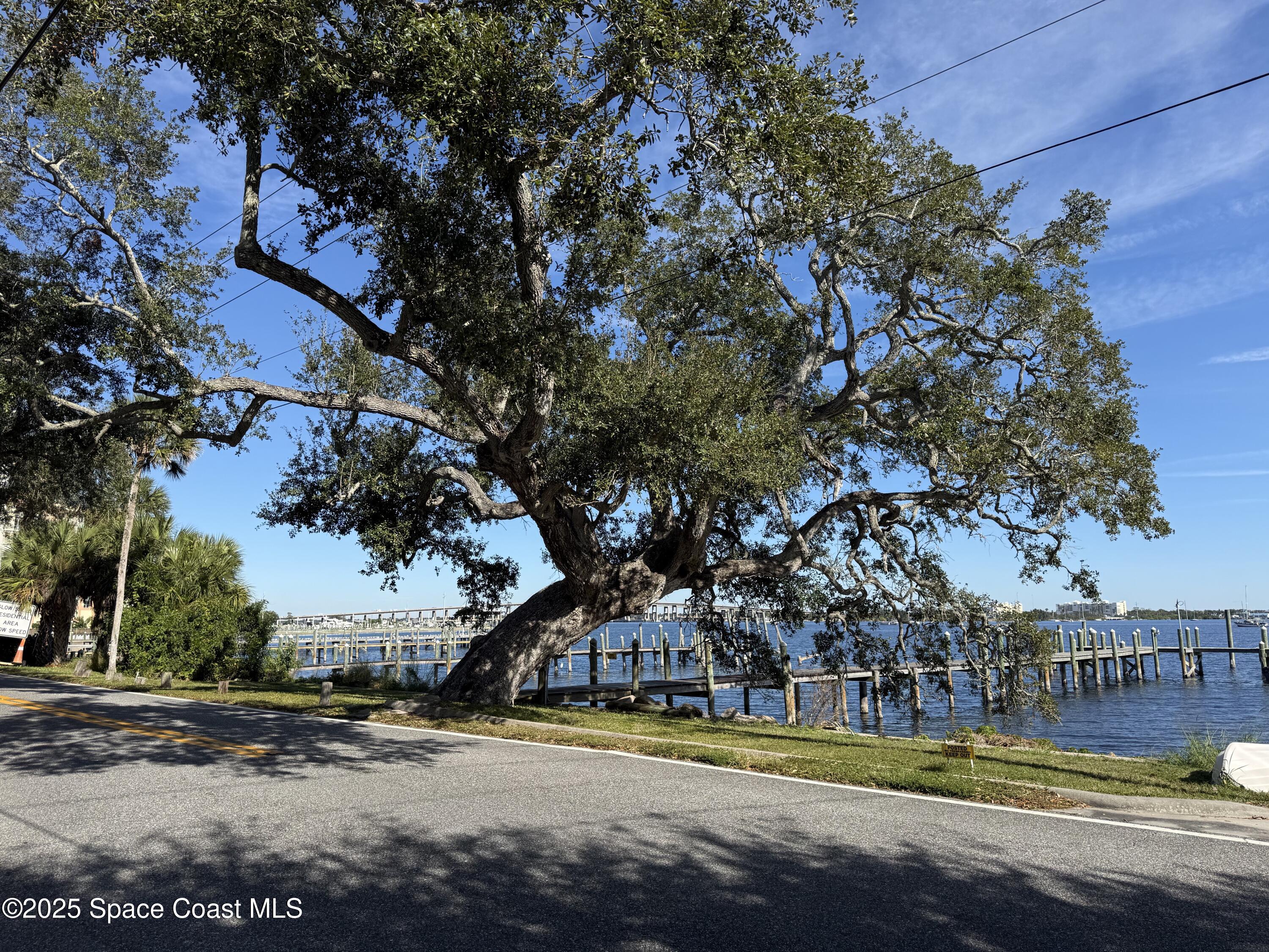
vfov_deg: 56.8
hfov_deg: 71.6
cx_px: 634
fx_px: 880
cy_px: 476
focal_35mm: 24
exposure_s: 1/3953
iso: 80
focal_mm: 6.76
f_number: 1.78
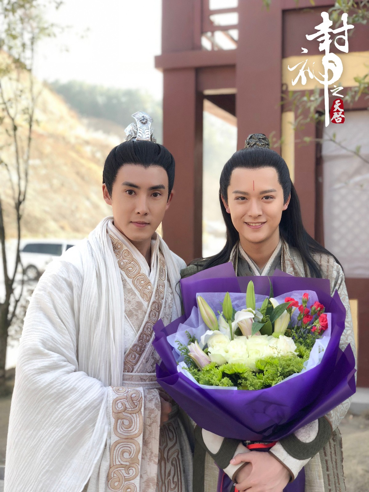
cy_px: 246
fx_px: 739
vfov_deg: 36.8
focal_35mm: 52
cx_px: 184
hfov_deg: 28.0
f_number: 2.4
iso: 16
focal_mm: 6
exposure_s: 1/50
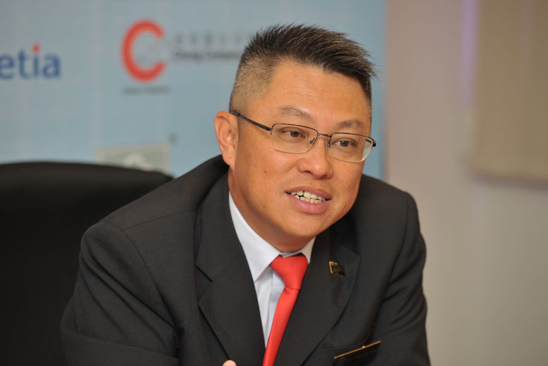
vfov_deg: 9.1
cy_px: 183
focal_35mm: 151
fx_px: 2298
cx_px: 273
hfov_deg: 13.6
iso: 640
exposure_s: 1/125
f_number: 3.2
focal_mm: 150
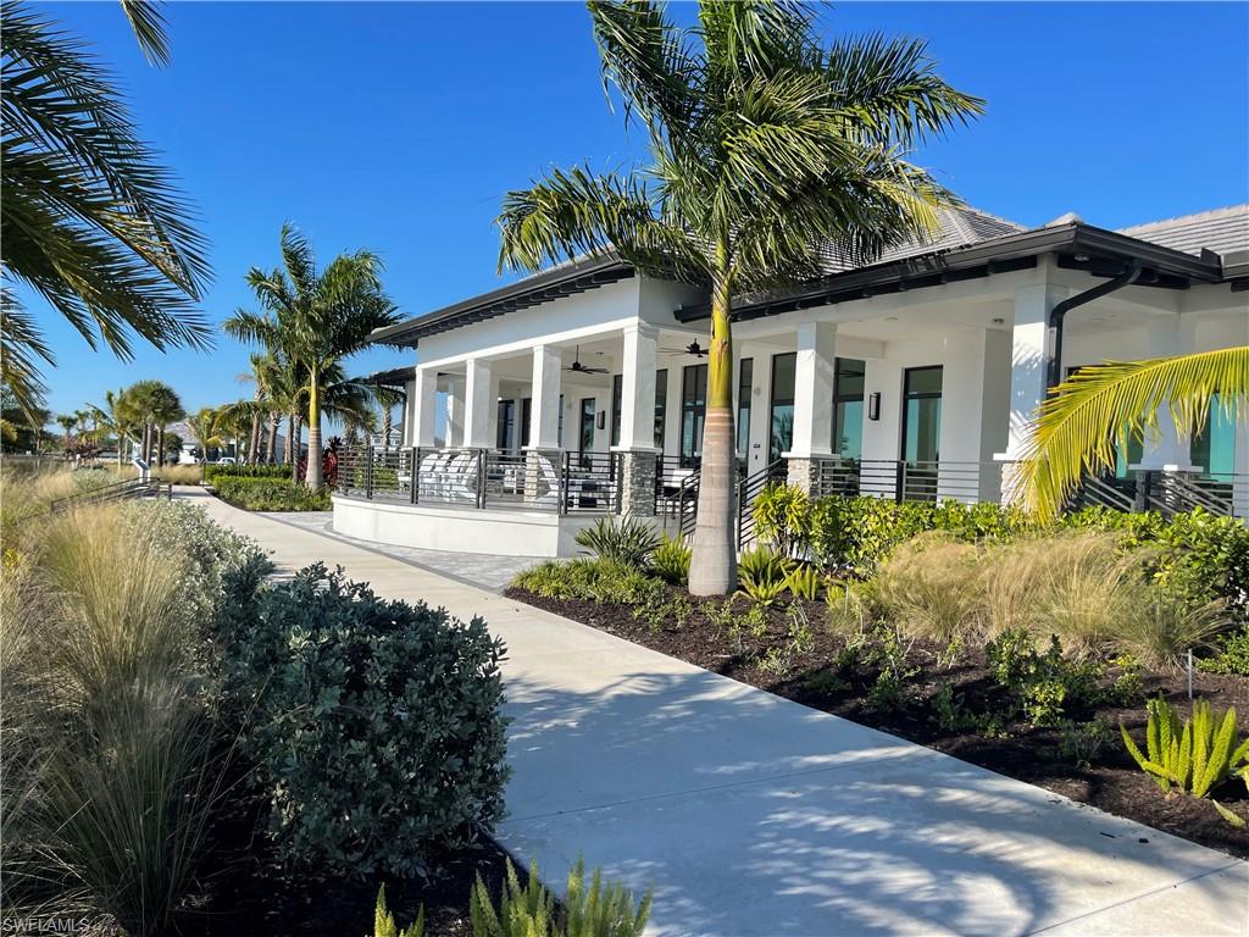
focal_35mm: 25
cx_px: 624
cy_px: 468
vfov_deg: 54.9
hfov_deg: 69.4
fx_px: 902
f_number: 1.6
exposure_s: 1/3165
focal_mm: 5.1
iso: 32
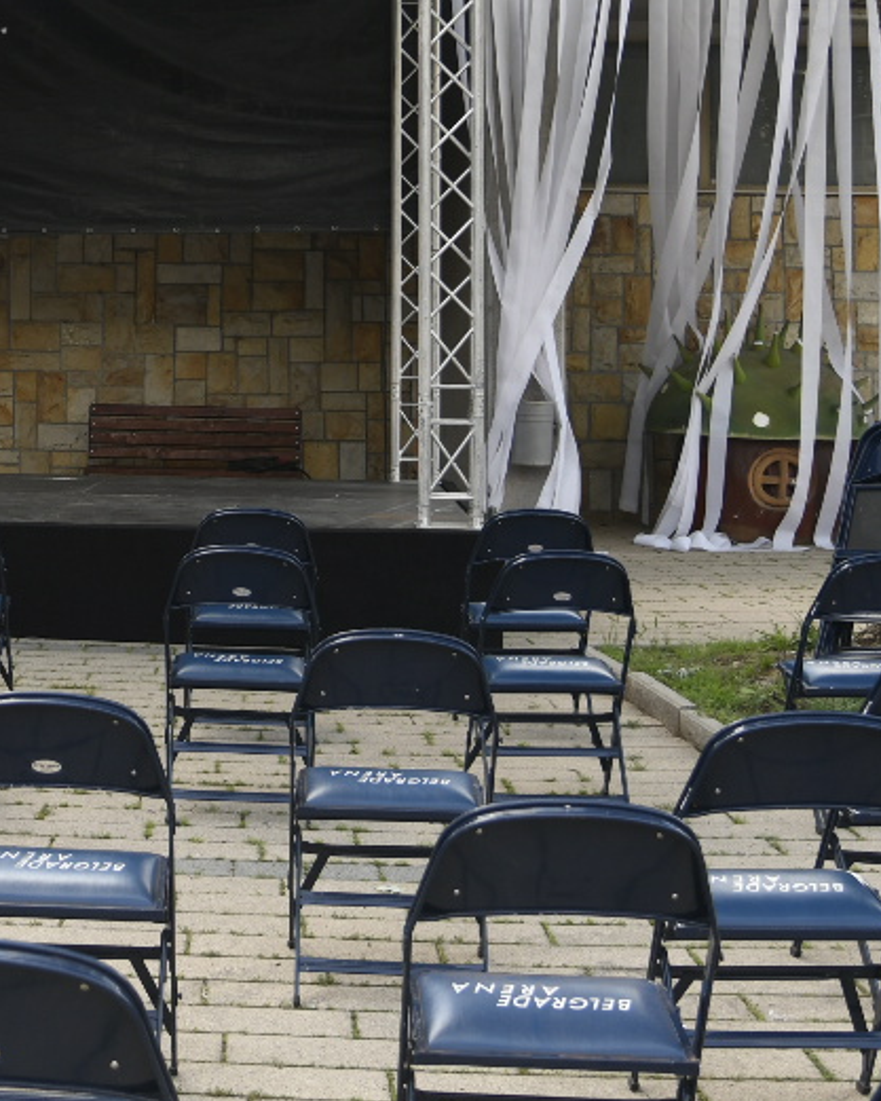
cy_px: 173
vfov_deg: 26.5
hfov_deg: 21.0
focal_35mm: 70
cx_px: -21
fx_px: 2281
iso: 200
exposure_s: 1/320
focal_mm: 24
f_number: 4
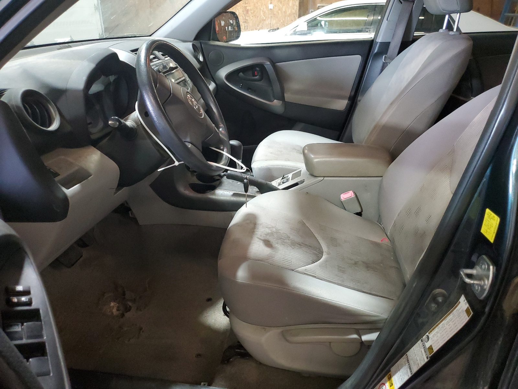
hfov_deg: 67.3
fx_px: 389
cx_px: 259
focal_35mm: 26
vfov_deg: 53.1
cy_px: 194
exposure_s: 1/60.2
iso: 387
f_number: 1.5
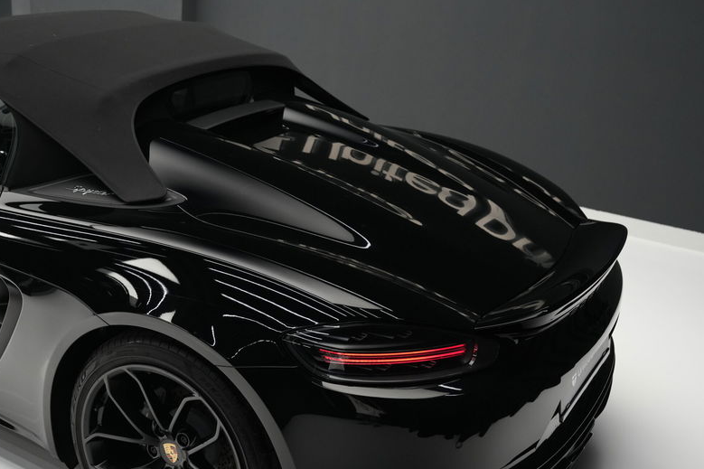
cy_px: 300
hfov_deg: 42.4
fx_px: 899
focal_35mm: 46
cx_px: 261
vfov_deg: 29.1
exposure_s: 1/60
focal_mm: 35
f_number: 4
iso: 1600
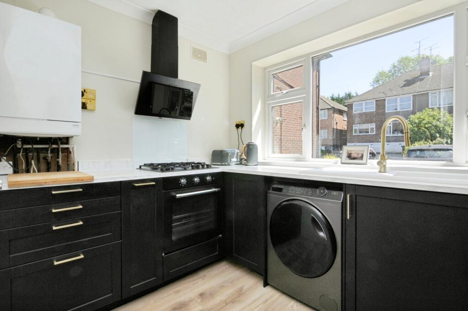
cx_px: 234
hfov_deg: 95.0
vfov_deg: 72.0
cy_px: 156
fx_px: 214
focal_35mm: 16
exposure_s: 1/80
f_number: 13
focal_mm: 11
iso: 400
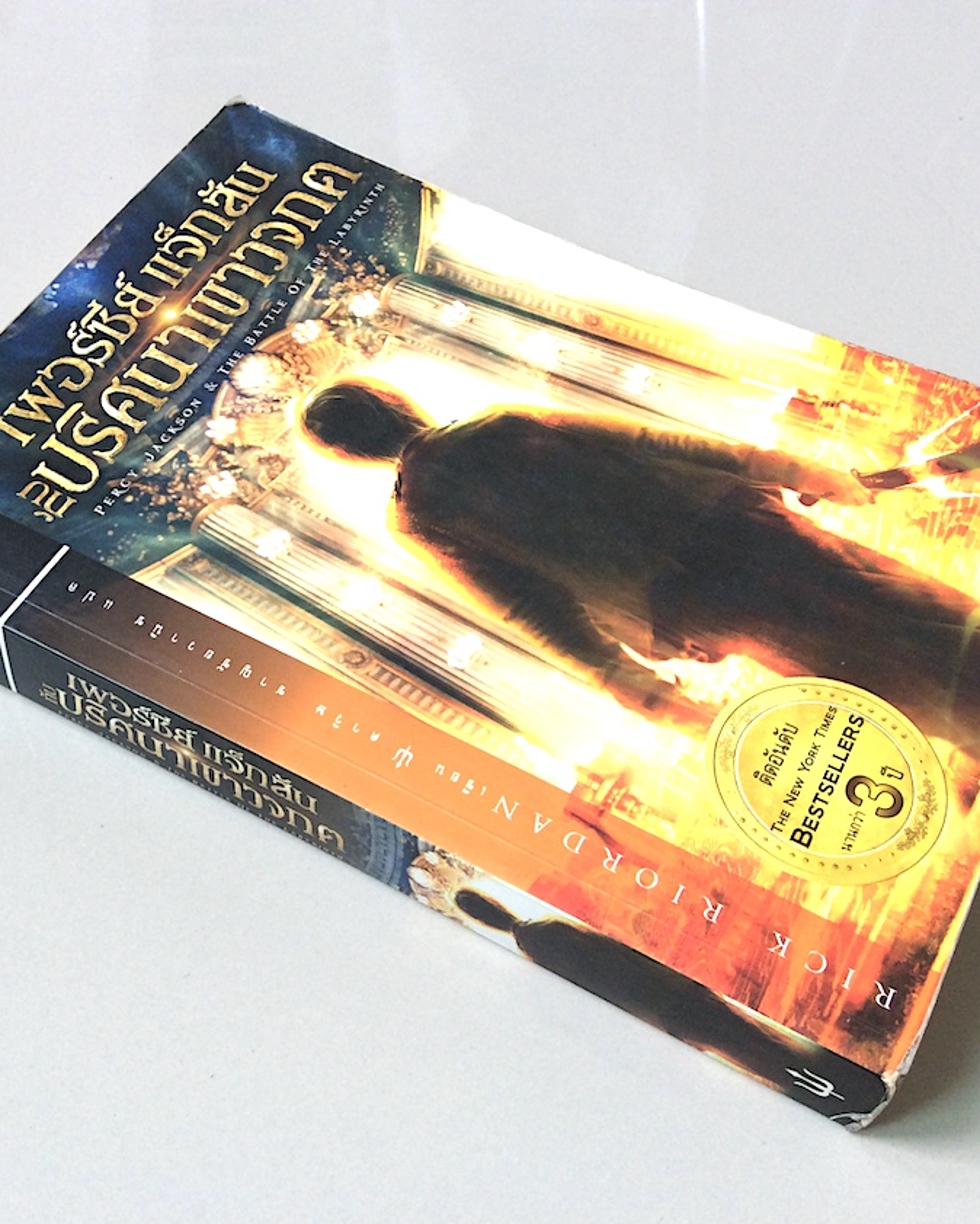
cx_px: 382
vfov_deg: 43.8
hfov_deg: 35.5
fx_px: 1522
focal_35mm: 42
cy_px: 613
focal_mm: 3.3
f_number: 2.4
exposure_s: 1/100
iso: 50
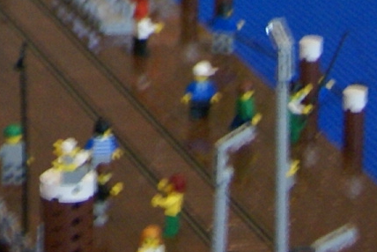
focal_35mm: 284
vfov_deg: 4.6
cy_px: -589
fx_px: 2976
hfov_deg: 7.1
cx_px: -297
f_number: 4
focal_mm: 28
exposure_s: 1/20
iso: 400
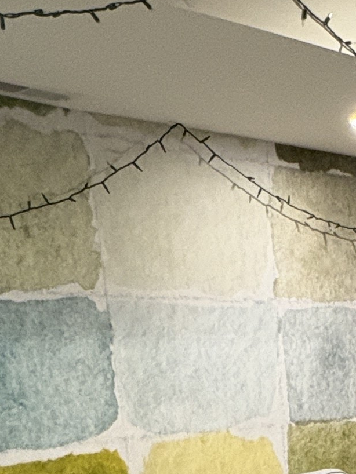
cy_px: 706
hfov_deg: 19.6
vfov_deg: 23.0
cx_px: 467
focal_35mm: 69
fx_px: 946
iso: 320
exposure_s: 1/60
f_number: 2.2
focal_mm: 2.22
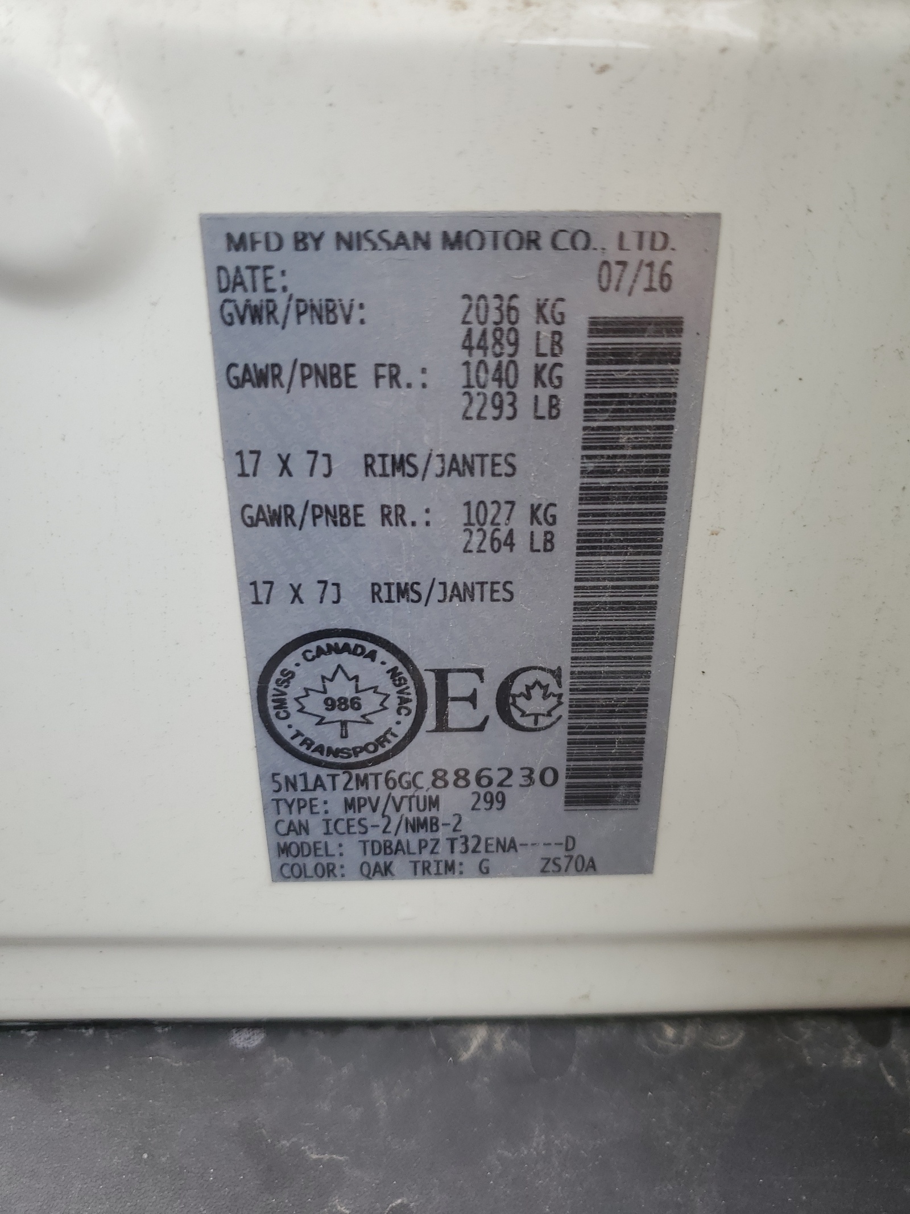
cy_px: 607
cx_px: 455
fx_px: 911
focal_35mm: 26
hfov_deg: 53.1
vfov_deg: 67.3
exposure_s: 1/189
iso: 50
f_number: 1.5
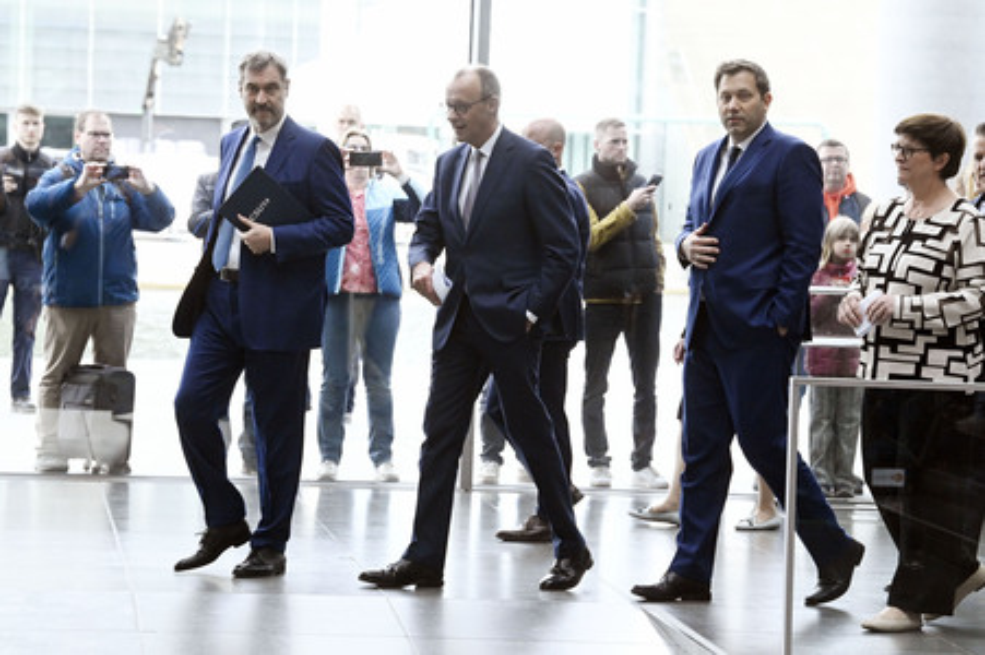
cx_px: 492
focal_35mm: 140
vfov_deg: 9.8
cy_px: 328
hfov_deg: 14.7
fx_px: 3828
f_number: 8
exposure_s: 1/400
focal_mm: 140
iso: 4000
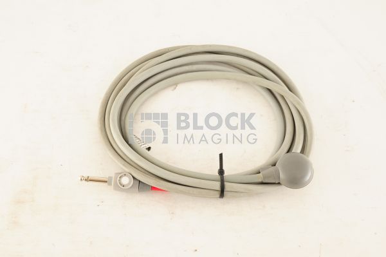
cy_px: 128
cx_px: 193
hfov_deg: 39.6
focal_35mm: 50
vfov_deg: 26.9
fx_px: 536
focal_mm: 50
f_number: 11
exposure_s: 1/125
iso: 1600
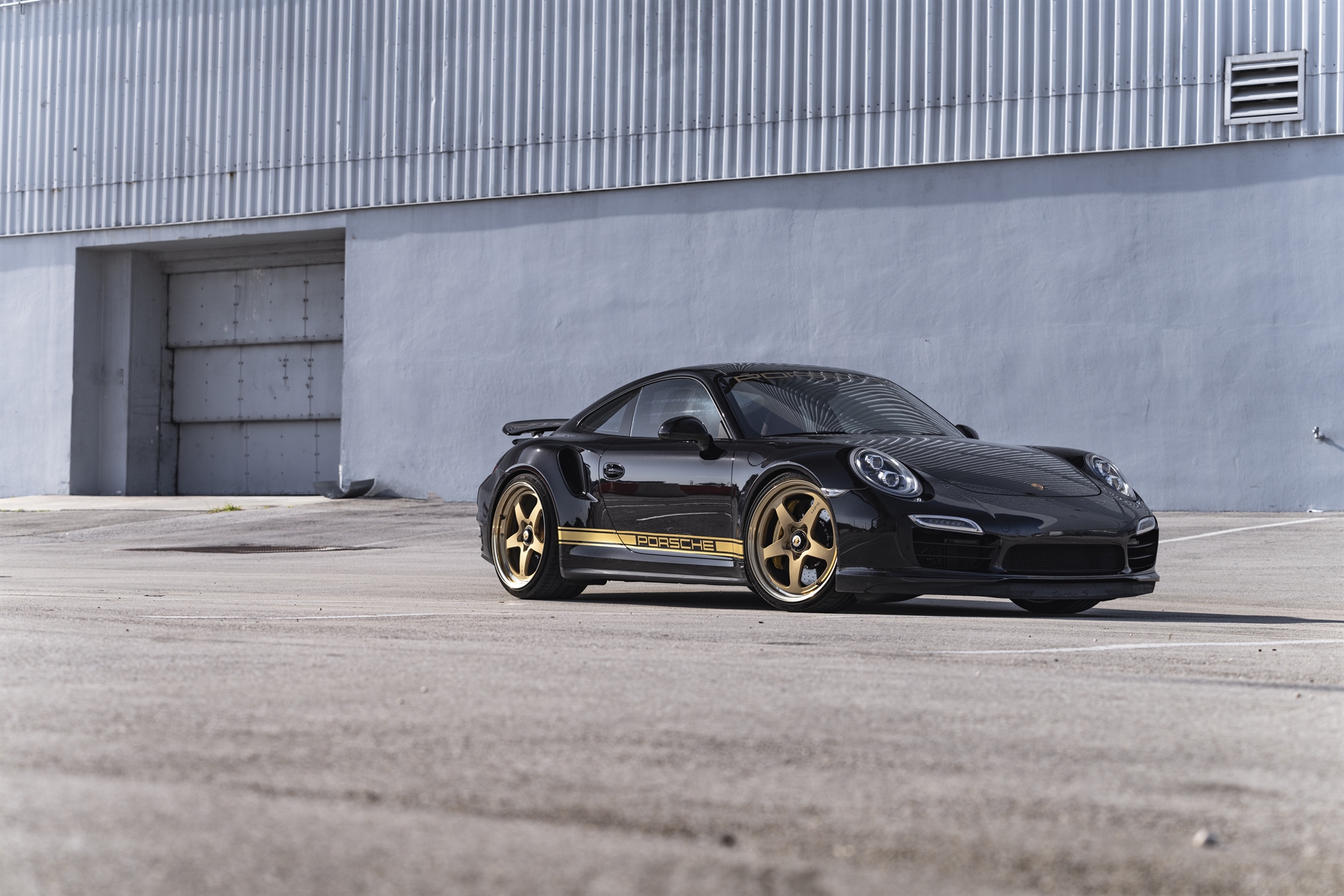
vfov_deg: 18.7
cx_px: 672
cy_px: 448
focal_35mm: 73
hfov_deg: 27.7
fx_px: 2725
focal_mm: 73
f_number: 5
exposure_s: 1/320
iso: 100
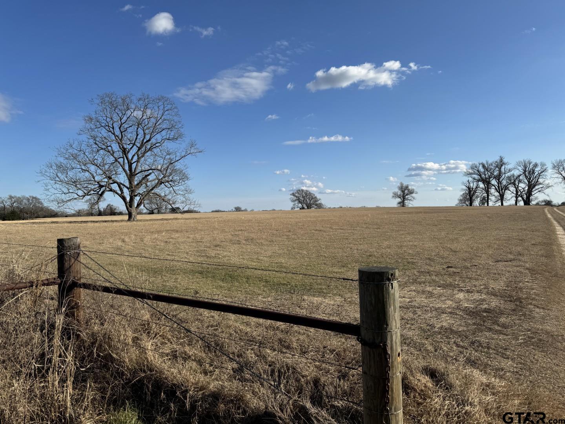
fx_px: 392
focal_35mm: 24
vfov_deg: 56.8
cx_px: 282
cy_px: 212
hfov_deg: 71.6
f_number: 1.78
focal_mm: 6.76
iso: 80
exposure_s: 1/5348
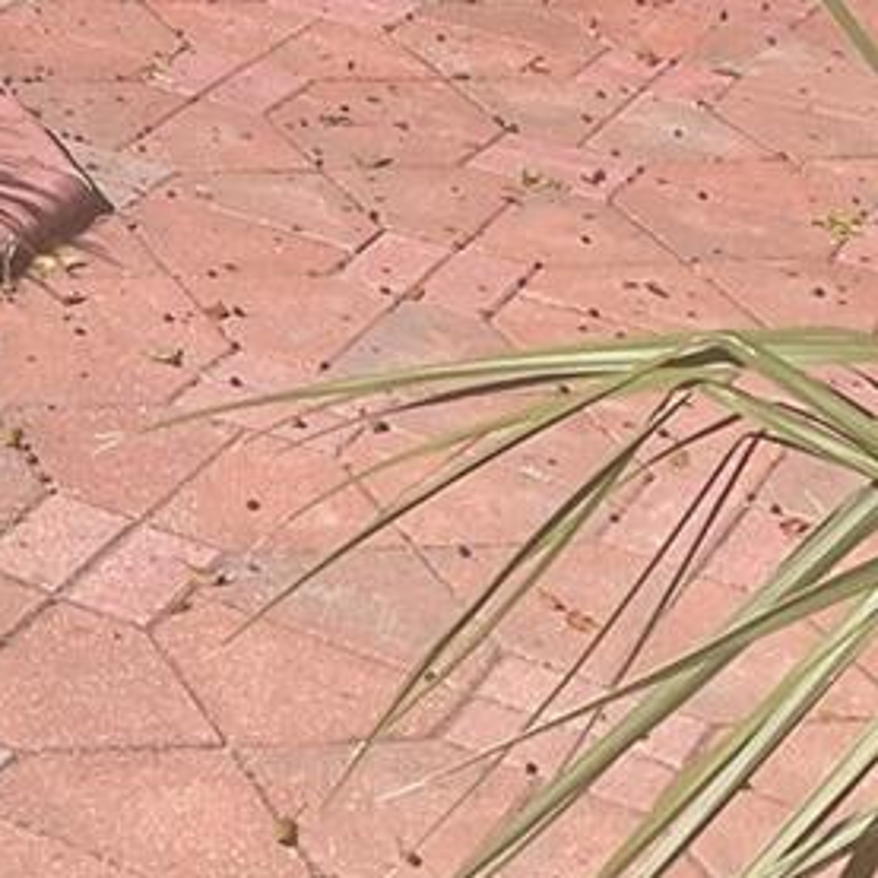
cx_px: -533
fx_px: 3185
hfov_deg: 14.4
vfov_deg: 13.8
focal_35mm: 111
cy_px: -761
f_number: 1.8
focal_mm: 3
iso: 16
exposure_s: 1/842
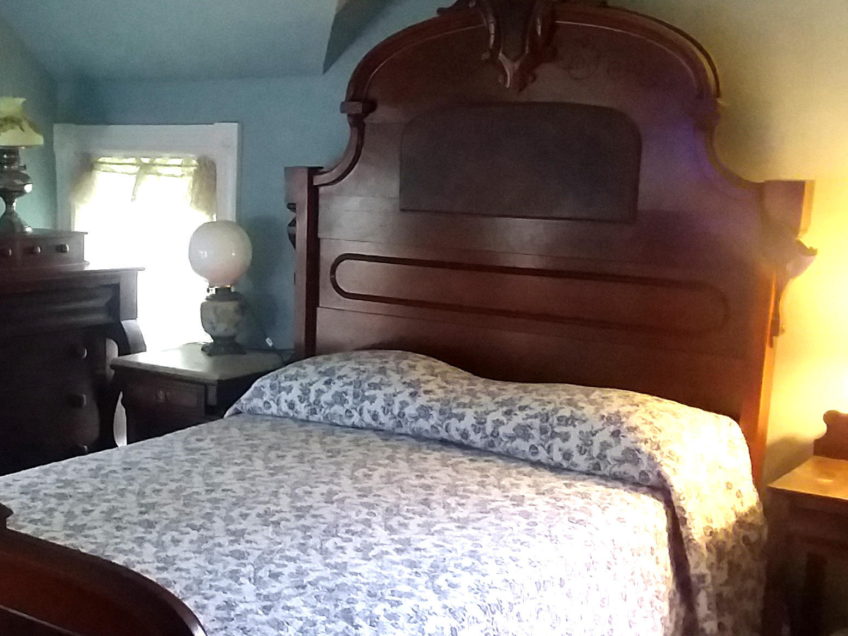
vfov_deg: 30.2
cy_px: 373
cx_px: 178
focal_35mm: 48
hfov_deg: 38.3
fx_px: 1176
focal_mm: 2.47
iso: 250
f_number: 1.9
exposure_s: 1/17
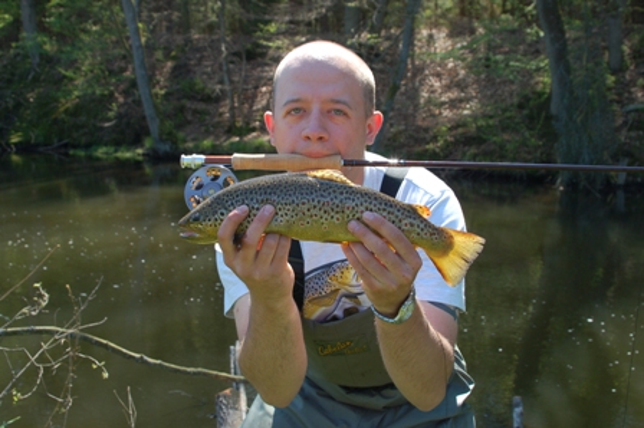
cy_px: 214
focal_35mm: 42
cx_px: 322
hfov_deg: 46.4
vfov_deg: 31.8
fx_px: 751
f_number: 6.3
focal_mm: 28
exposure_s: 1/160
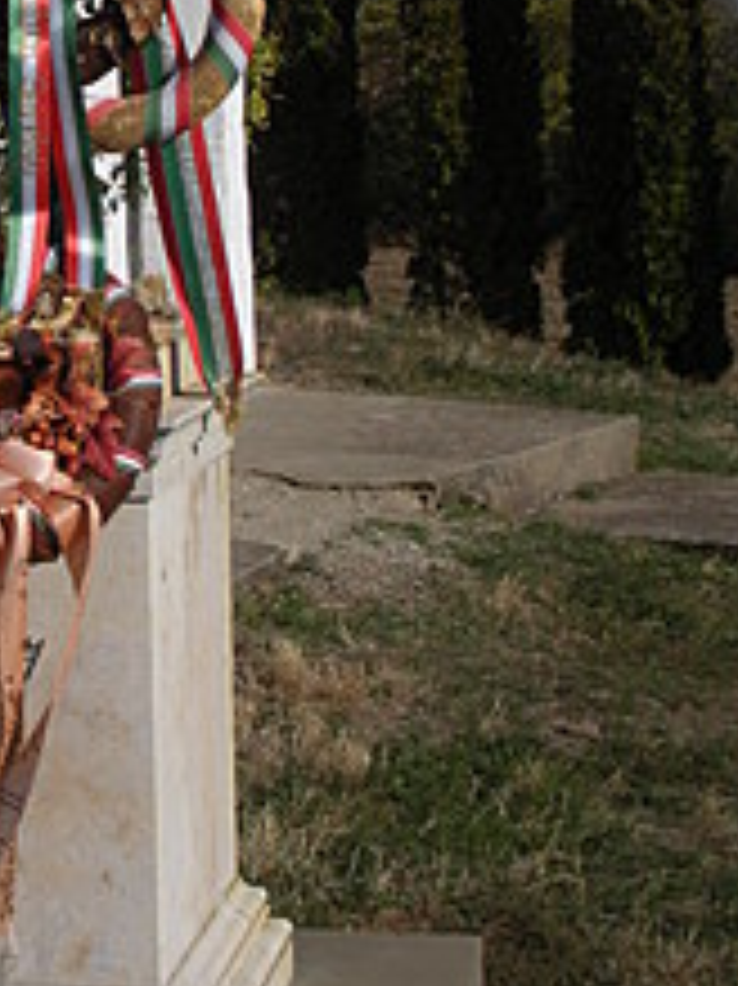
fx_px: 2248
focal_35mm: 79
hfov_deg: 18.2
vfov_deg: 24.4
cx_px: 0
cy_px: 216
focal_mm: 6.3
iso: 64
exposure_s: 1/1449
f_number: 5.6
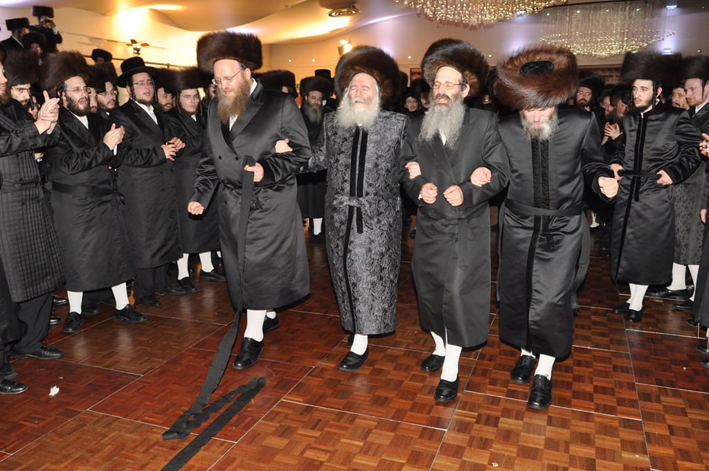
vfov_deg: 43.5
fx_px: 590
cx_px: 354
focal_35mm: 30
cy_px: 236
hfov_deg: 62.0
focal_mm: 20
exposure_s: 1/60
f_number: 5.6
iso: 640
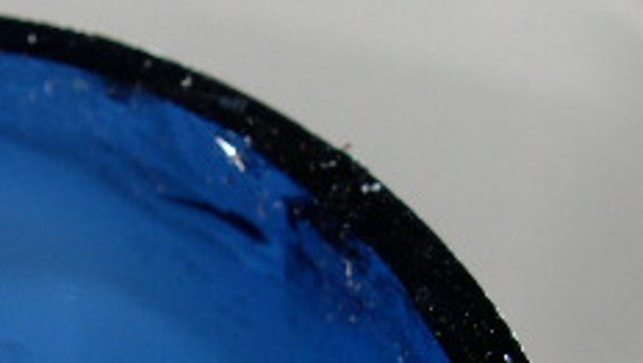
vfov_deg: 10.6
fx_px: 1945
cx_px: 114
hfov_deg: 18.6
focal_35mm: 114
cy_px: 369
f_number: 7.6
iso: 100
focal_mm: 8
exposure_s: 1/60
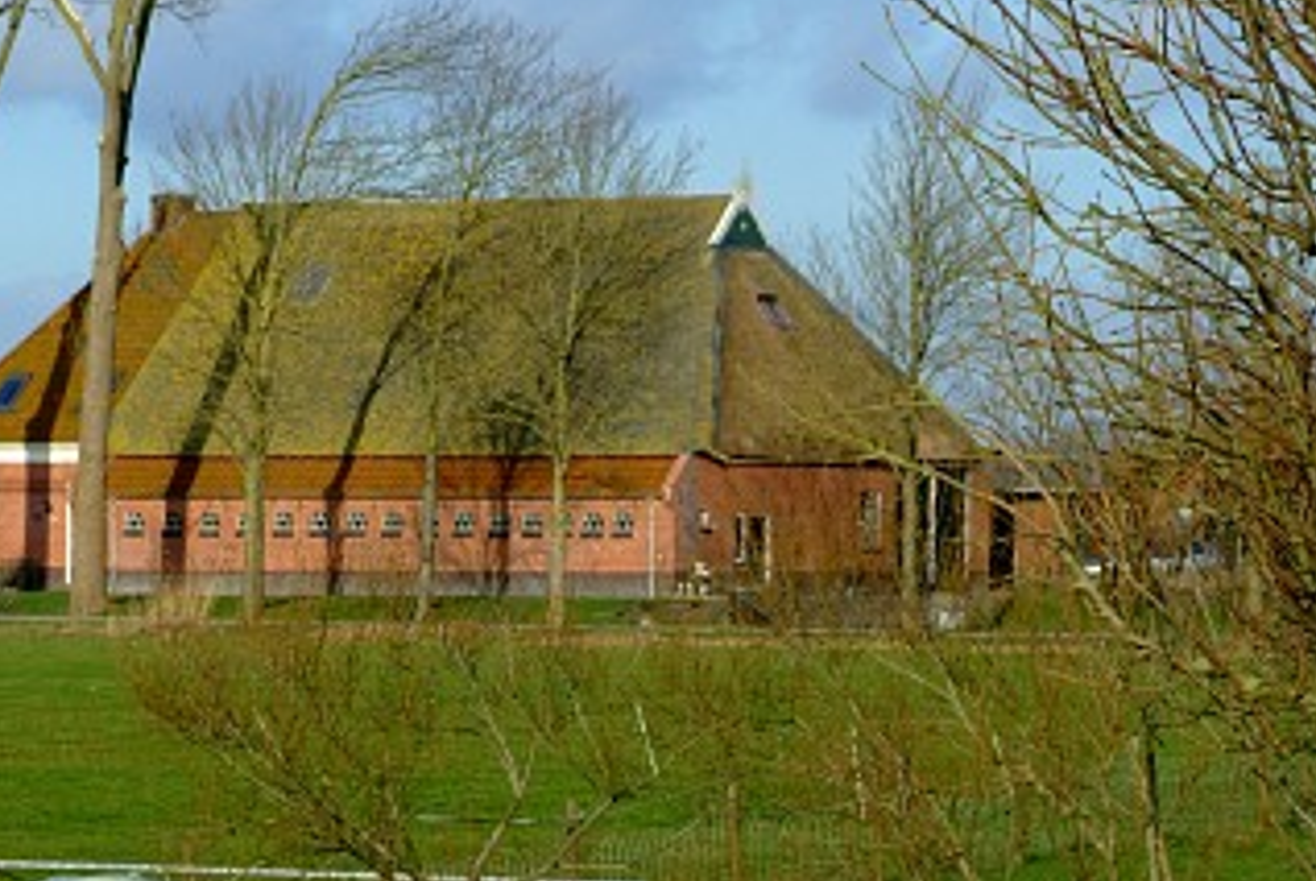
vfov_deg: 6.6
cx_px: 451
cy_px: 581
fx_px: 7614
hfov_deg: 9.9
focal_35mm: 208
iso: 400
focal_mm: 98
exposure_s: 1/350
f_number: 13
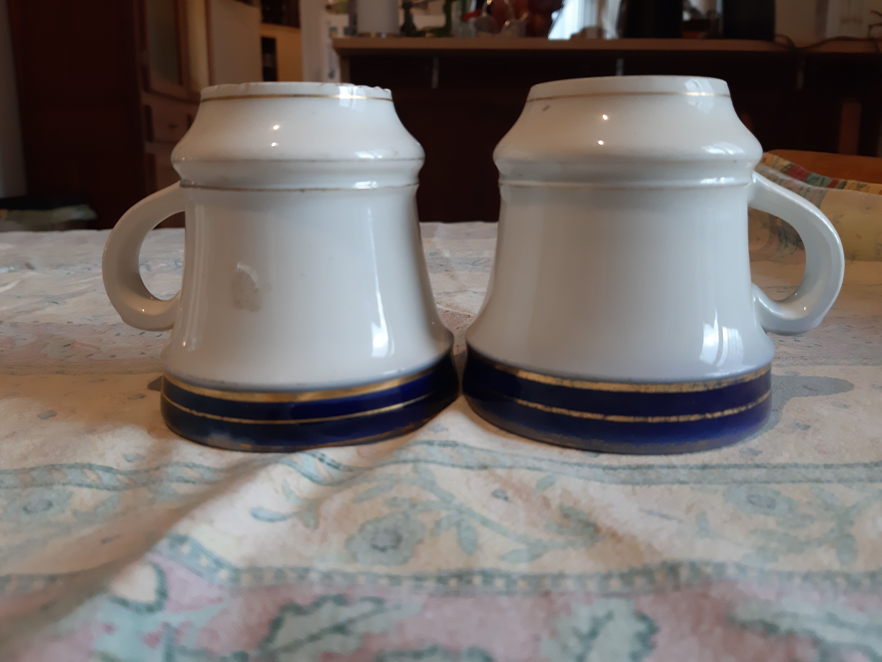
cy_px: 331
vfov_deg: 51.4
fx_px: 688
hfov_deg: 65.3
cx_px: 441
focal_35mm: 27
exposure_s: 1/50
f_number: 1.7
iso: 160
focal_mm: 3.93
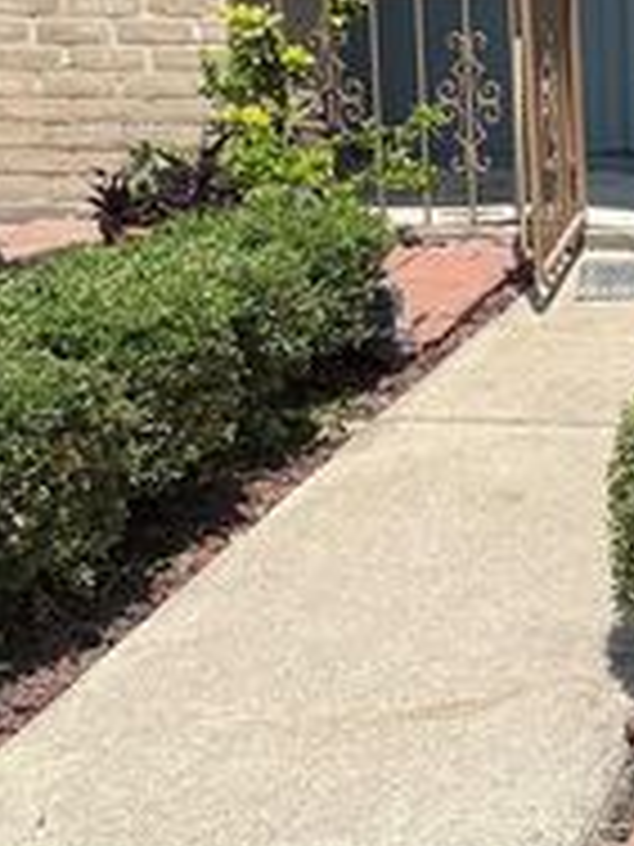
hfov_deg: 16.2
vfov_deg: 22.7
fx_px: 2076
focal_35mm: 85
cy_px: 182
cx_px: 890
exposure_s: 1/3759
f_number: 1.78
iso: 80
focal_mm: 6.76
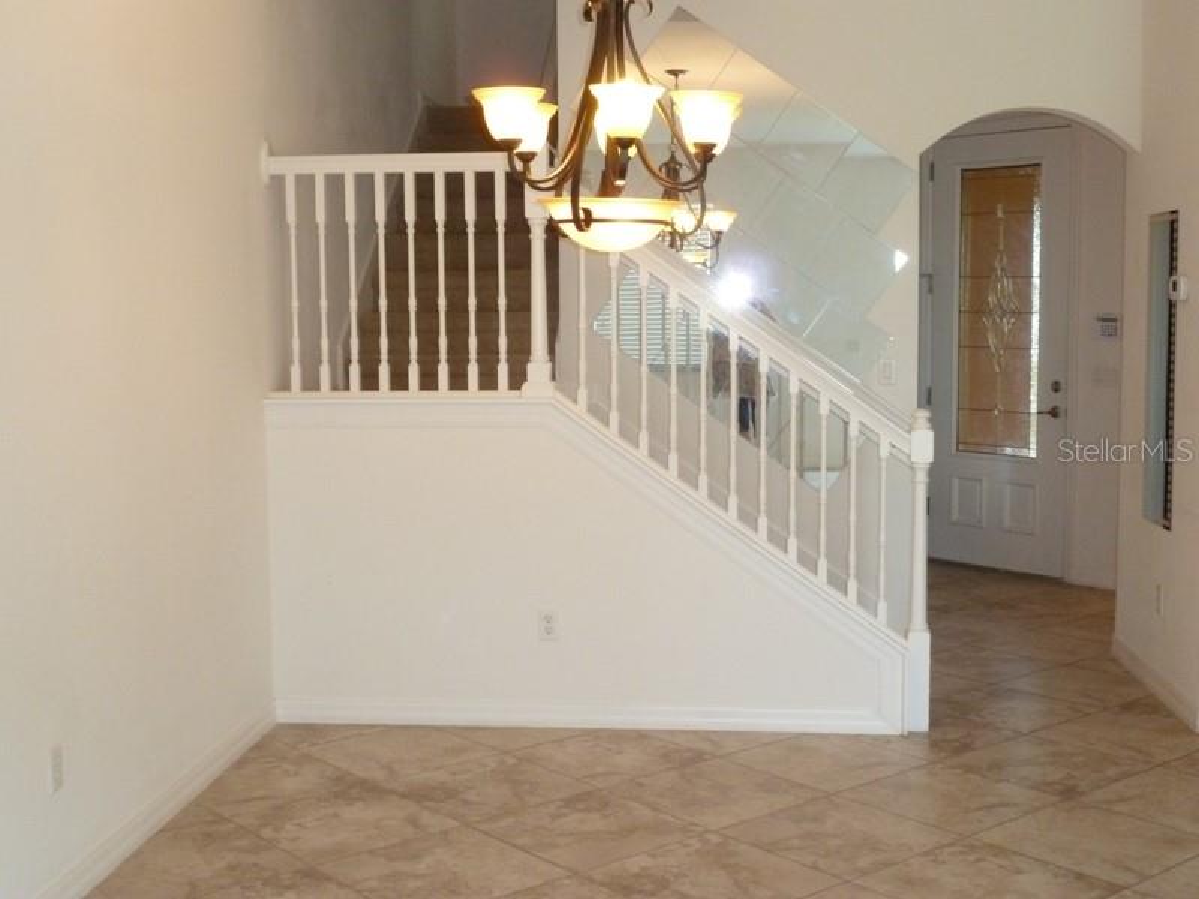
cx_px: 600
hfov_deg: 42.9
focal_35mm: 44
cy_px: 450
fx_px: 1524
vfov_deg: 32.9
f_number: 6.3
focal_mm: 7.3
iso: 400
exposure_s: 1/30
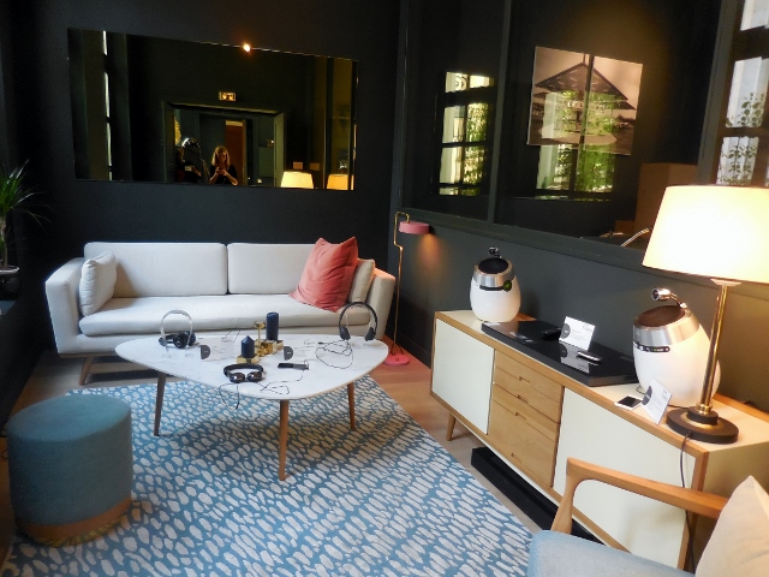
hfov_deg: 69.4
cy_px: 288
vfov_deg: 54.9
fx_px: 555
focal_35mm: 25
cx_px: 384
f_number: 3.3
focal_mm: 4.5
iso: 320
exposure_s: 1/30
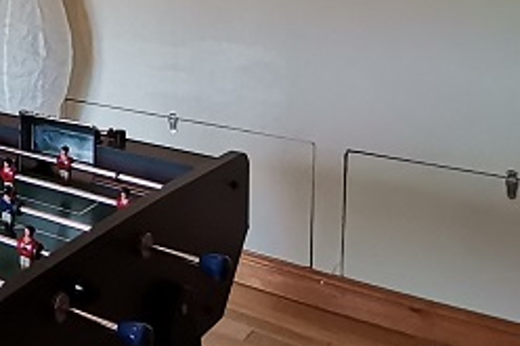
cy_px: -34
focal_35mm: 57
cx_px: -201
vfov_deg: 22.4
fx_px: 823
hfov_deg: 27.5
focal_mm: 1.78
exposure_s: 1/33.3
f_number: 2.4
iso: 320
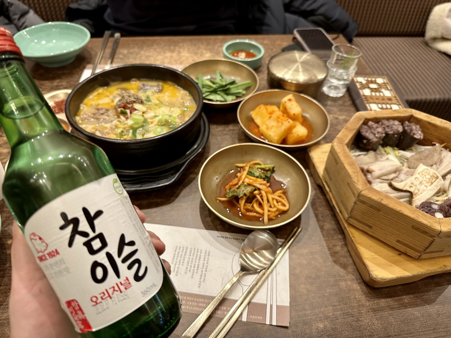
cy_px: 169
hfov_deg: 71.6
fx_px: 313
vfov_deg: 56.8
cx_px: 226
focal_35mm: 24
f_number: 1.78
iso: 320
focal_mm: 6.86
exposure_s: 1/60
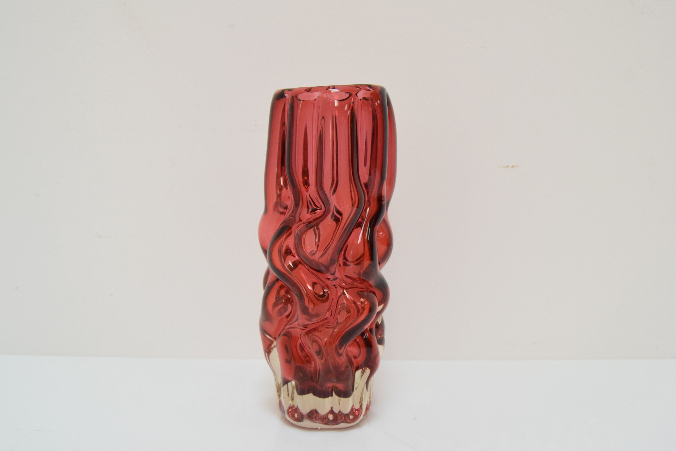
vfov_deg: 38.9
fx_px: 638
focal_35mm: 34
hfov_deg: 55.8
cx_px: 334
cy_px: 219
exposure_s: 1/160
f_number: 6.3
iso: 1600
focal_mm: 22
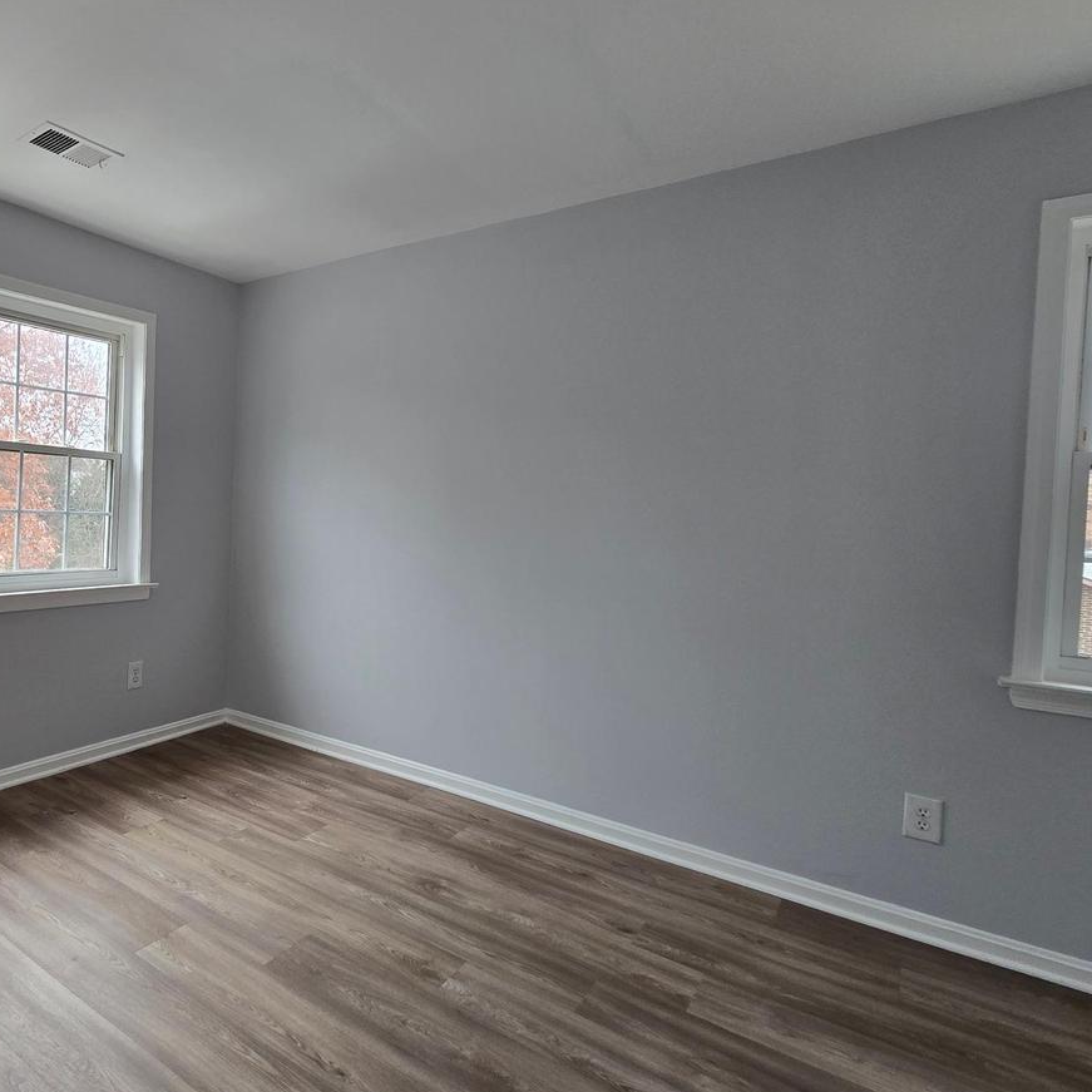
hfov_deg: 72.9
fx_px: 678
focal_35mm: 19
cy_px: 524
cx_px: 290
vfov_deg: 77.6
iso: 64
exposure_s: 1/60
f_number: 2.2
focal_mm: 2.2
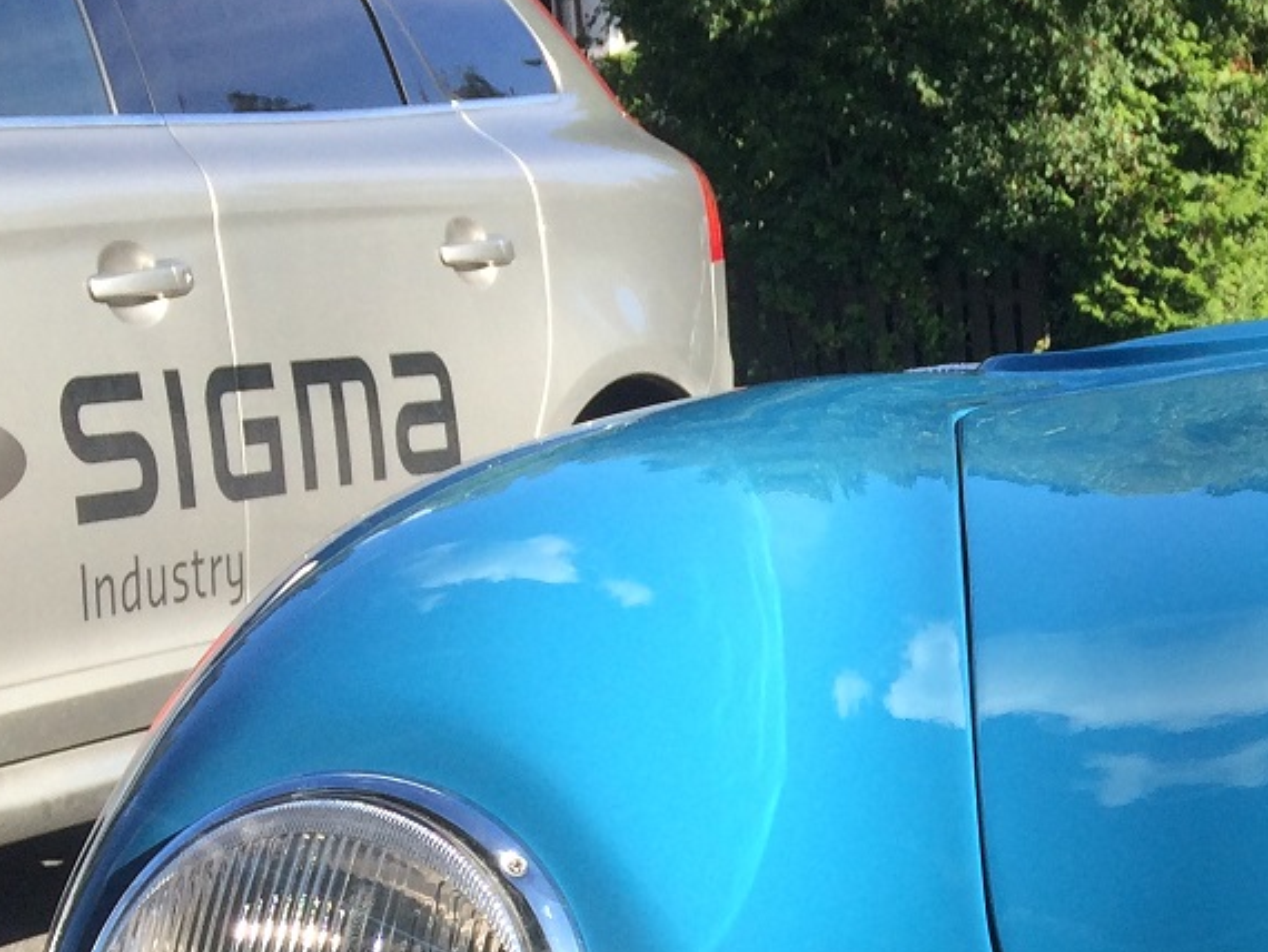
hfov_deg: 21.6
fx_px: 3042
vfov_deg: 16.6
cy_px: 1295
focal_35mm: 83
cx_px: 1573
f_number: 2.2
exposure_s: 1/789
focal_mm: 4.15
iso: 32
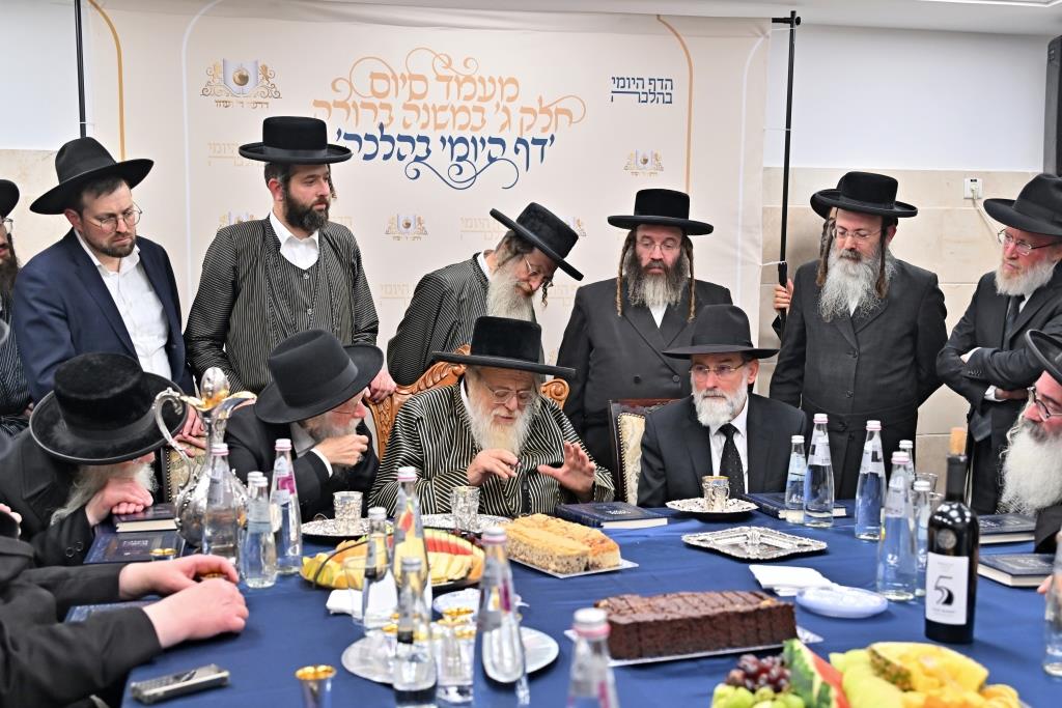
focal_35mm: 41
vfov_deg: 32.6
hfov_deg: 47.4
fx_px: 1210
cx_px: 531
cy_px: 354
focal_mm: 41
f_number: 4
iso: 800
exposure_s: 1/200
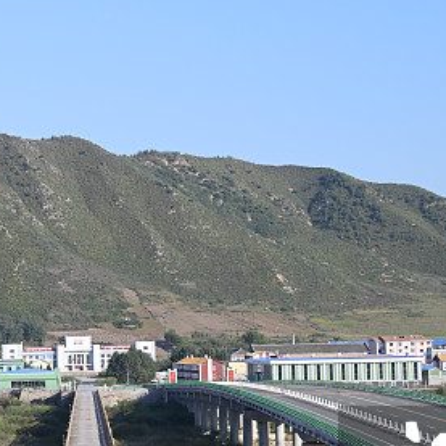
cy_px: 258
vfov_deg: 16.1
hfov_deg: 15.9
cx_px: 53
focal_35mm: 108
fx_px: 1574
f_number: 7.1
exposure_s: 1/80
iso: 100
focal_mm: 44
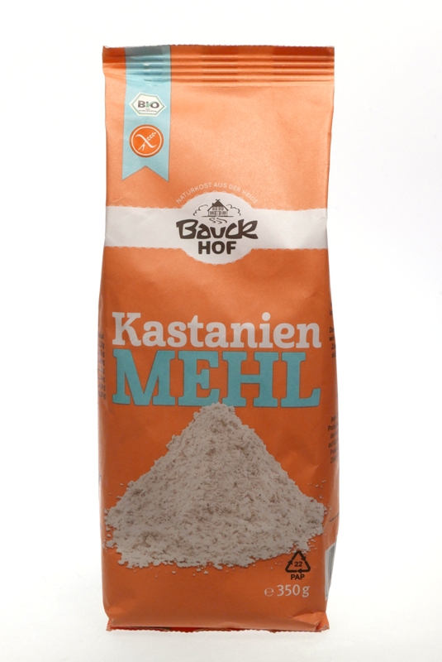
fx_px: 1103
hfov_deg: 22.7
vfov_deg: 33.4
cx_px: 221
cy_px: 331
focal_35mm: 60
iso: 800
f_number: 16
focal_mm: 27.2
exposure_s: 1/30
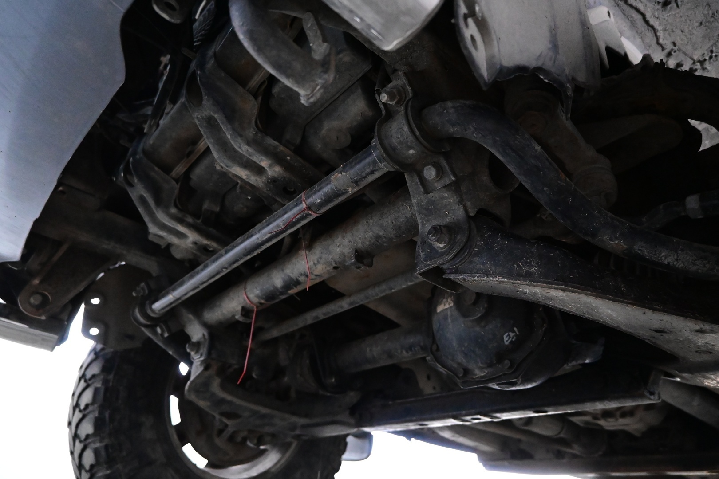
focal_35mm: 24
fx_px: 479
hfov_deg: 73.7
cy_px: 240
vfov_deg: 53.1
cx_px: 360
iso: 6400
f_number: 3.5
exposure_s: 1/25
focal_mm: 16
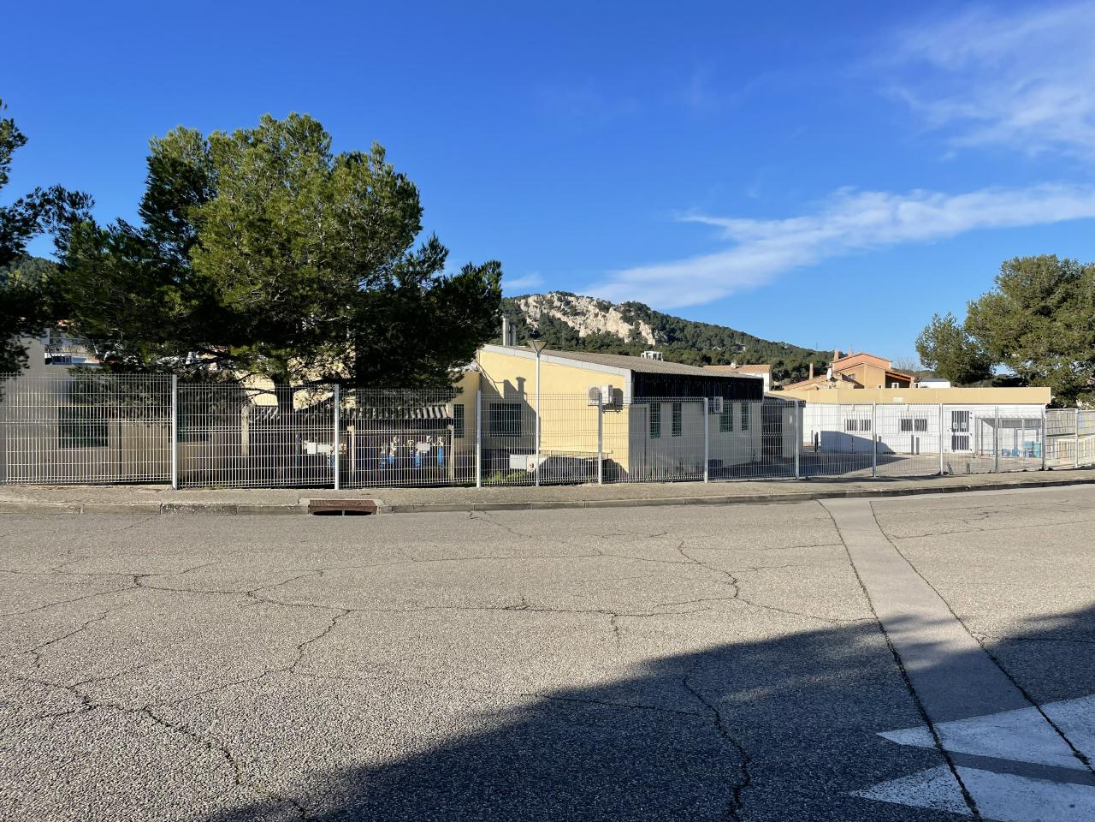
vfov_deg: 53.1
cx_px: 548
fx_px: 822
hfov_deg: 67.3
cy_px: 411
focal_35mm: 26
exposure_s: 1/3205
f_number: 1.6
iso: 32
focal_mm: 4.2
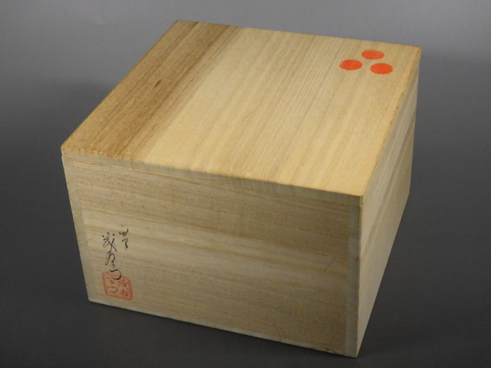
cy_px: 184
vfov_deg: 23.7
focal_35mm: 62
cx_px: 246
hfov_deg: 31.2
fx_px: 879
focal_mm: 11.1
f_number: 4.6
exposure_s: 1/60
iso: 250
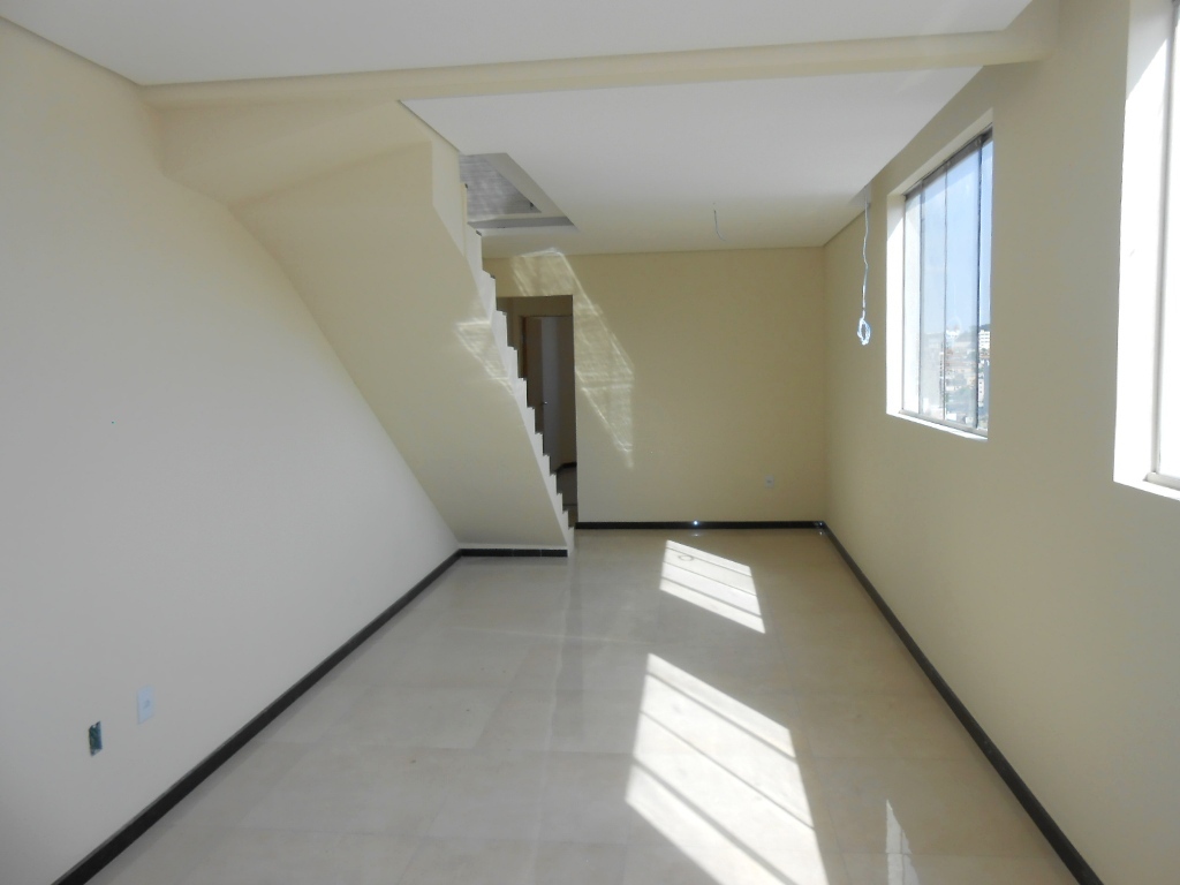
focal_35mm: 26
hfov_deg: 67.3
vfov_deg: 53.1
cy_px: 442
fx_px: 886
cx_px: 590
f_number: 3.5
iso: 80
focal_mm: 4.6
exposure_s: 1/100
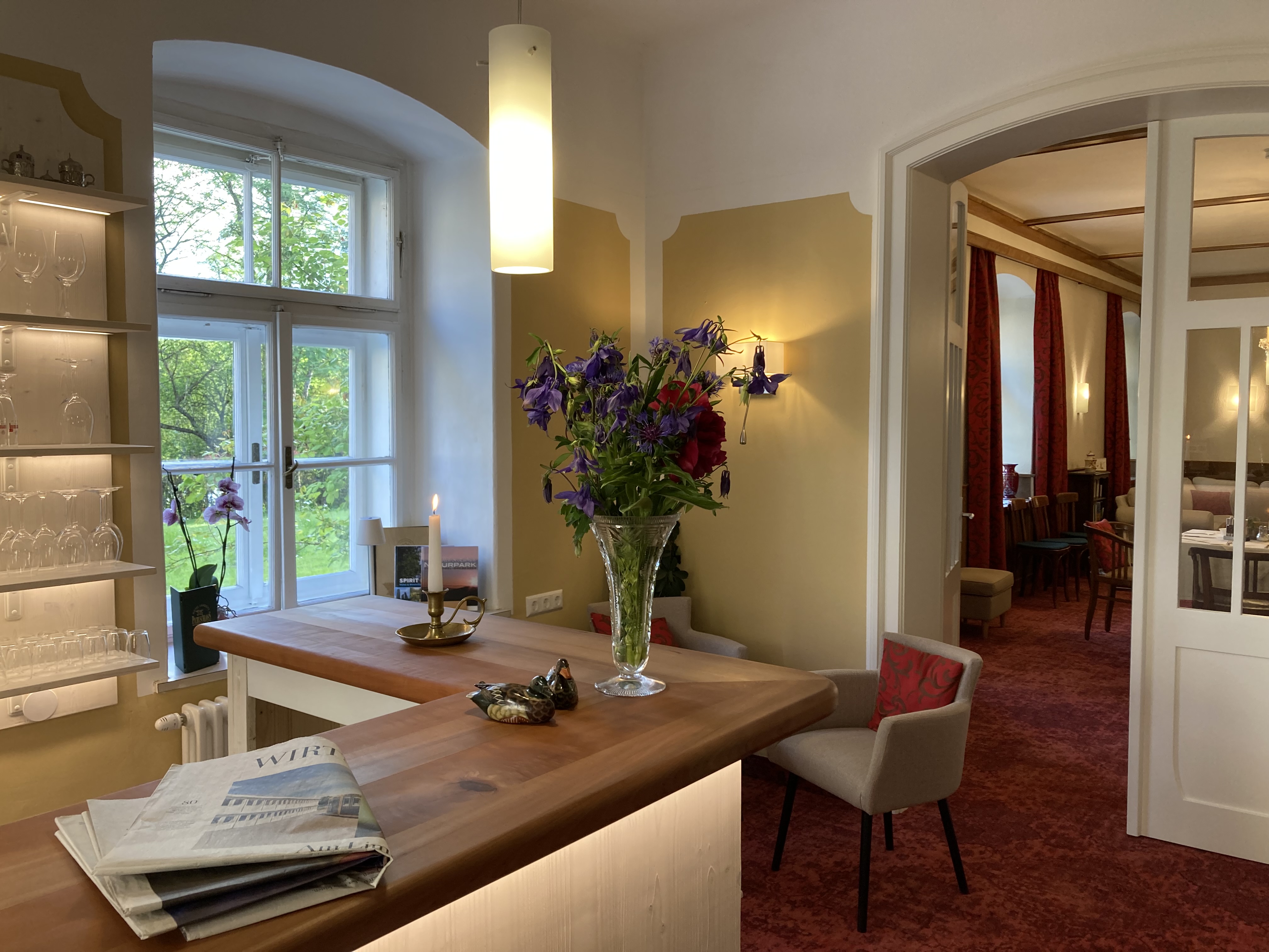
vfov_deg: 49.7
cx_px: 634
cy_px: 476
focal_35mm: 28
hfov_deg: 63.4
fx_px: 1026
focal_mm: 3.99
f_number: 1.8
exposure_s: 1/50
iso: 50
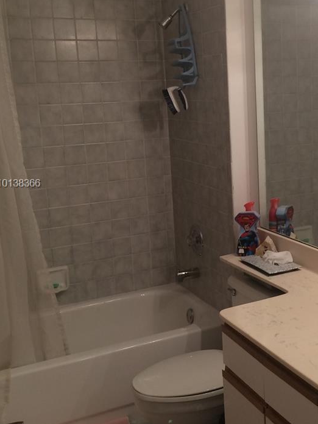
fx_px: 612
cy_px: 185
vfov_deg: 38.1
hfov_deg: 28.4
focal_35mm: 50
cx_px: 262
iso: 50
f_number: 2.2
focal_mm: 4.15
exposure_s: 1/30
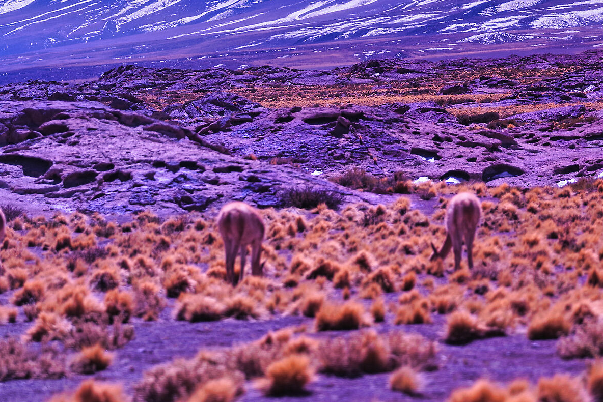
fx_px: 3669
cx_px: 385
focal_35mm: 219
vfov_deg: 6.3
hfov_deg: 9.4
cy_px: 106
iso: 100
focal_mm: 108
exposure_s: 1/80
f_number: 2.8
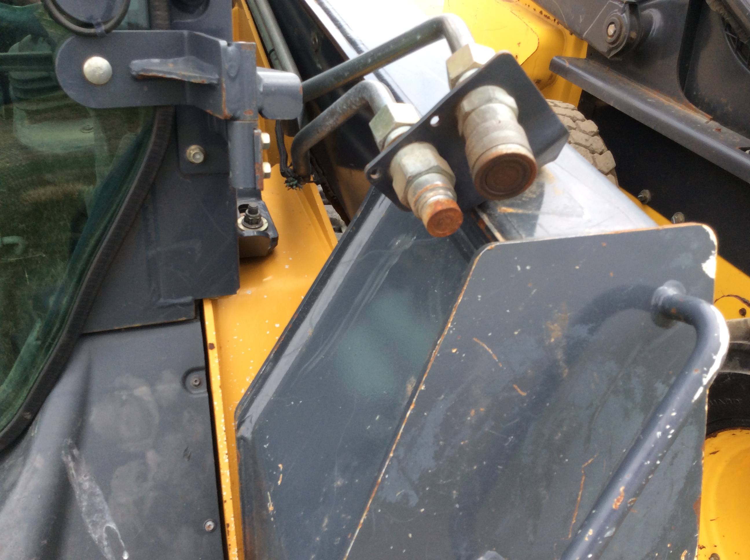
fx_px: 692
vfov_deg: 44.1
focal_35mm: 32
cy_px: 280
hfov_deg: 56.9
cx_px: 375
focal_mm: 3.3
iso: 32
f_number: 2.4
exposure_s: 1/265
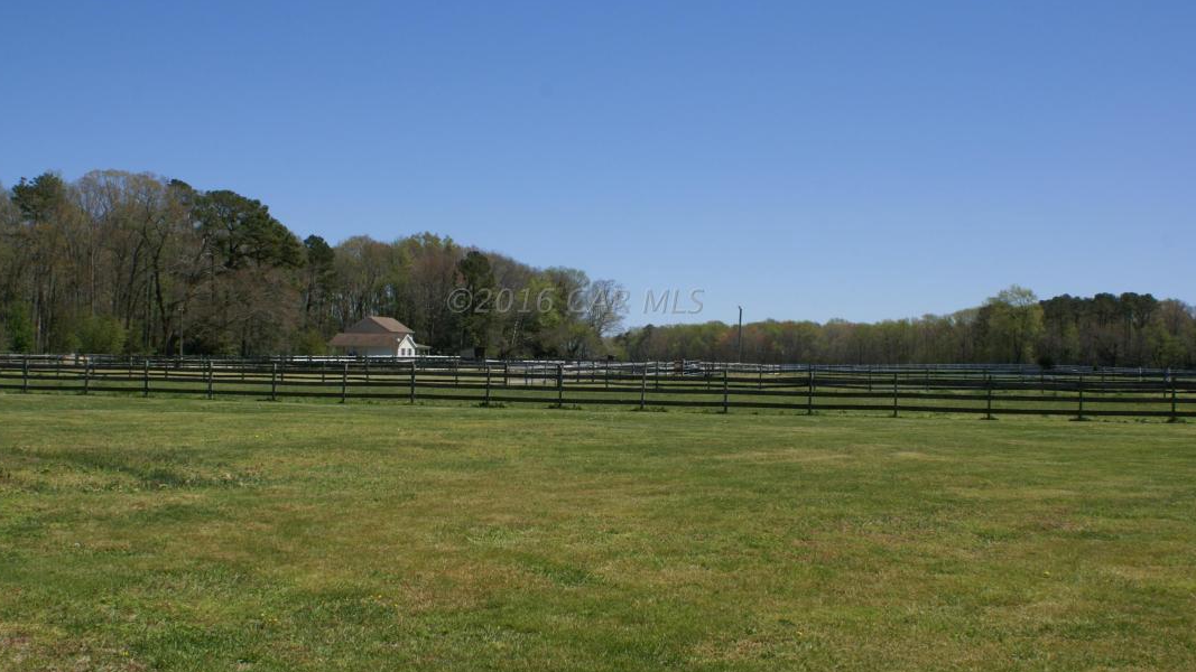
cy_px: 301
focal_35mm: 44
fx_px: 1395
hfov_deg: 46.4
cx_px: 575
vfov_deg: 27.1
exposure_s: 1/125
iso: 100
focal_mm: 26
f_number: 16
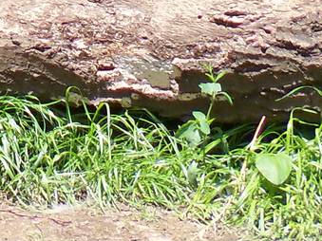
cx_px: -137
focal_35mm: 1351
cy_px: -228
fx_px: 12563
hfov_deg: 1.5
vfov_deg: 1.1
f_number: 4.5
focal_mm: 50.6
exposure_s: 1/500
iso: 200
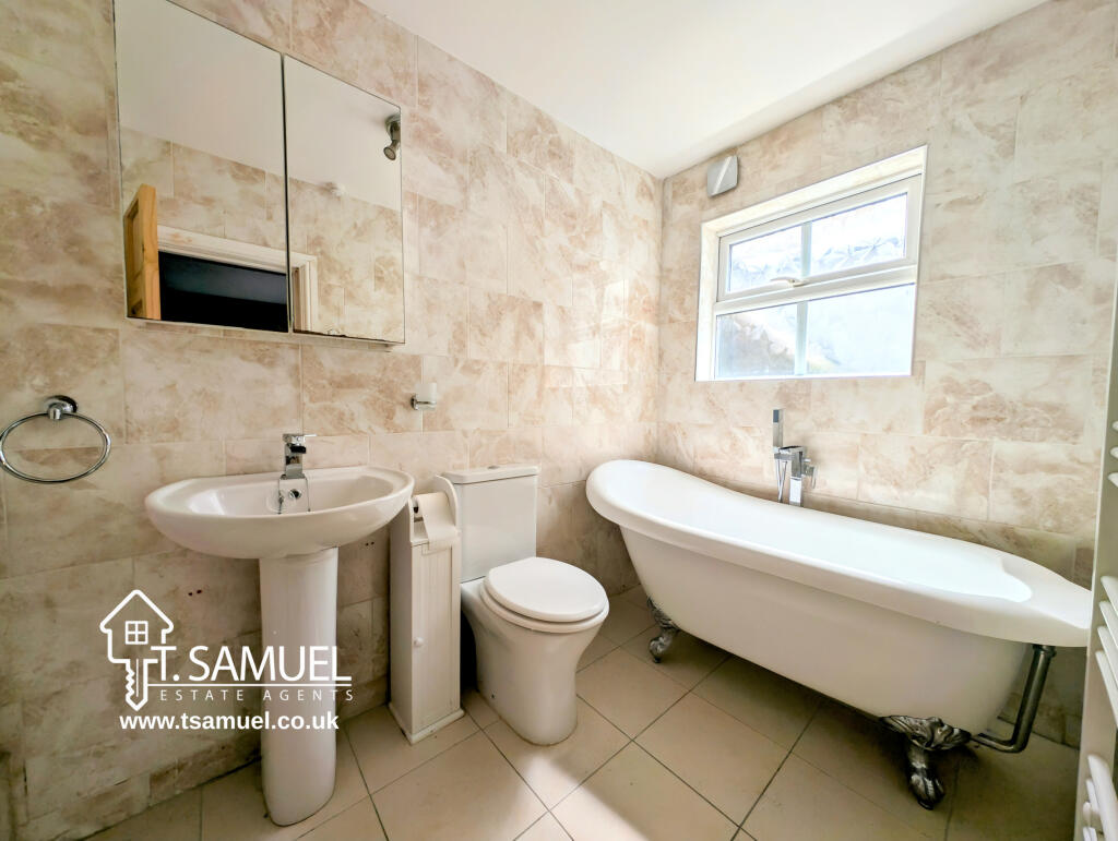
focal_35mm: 12
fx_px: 388
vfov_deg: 94.6
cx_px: 559
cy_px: 420
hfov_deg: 110.5
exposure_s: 1/113
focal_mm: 2.23
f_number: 1.95
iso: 39
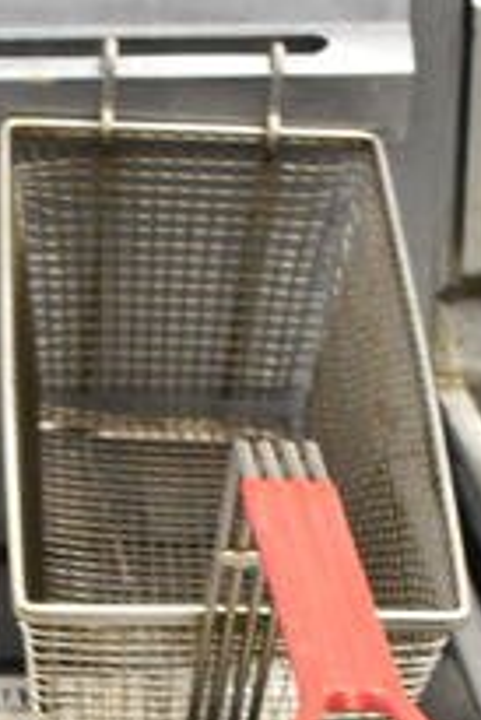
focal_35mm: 140
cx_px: 74
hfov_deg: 9.8
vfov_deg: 13.4
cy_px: 1224
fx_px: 2805
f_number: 3.8
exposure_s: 1/30
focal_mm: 21
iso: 800
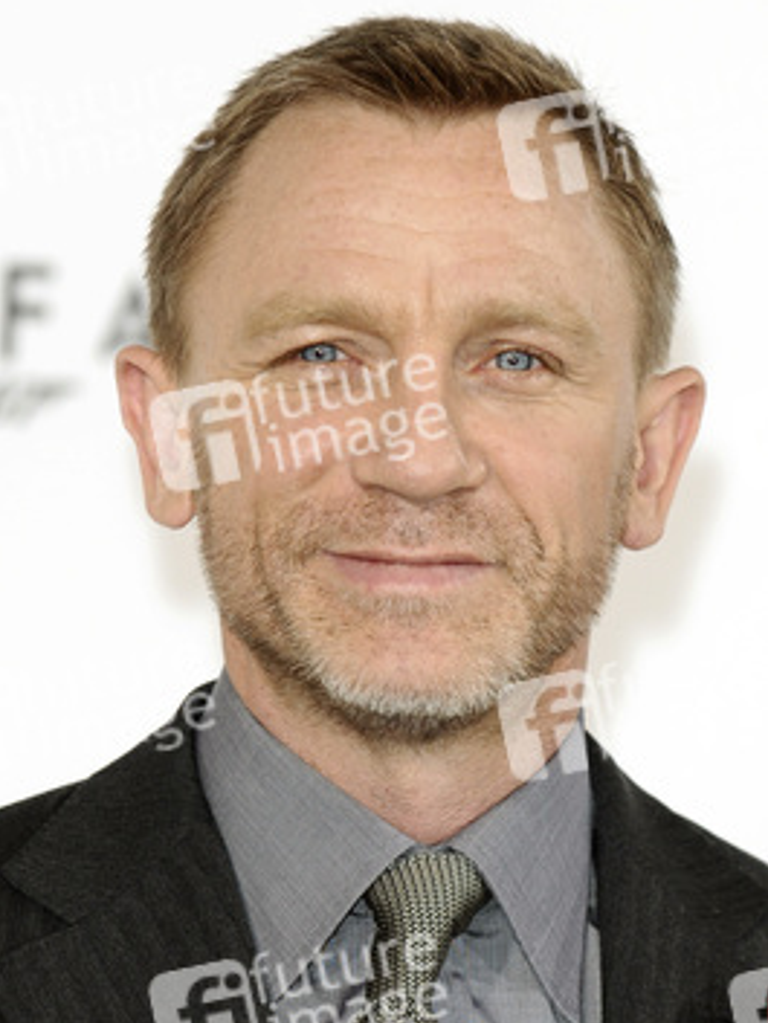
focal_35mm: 327
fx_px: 9667
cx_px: 384
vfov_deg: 6.1
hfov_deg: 4.5
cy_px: 568
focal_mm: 200
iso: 320
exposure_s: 1/250
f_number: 4.5
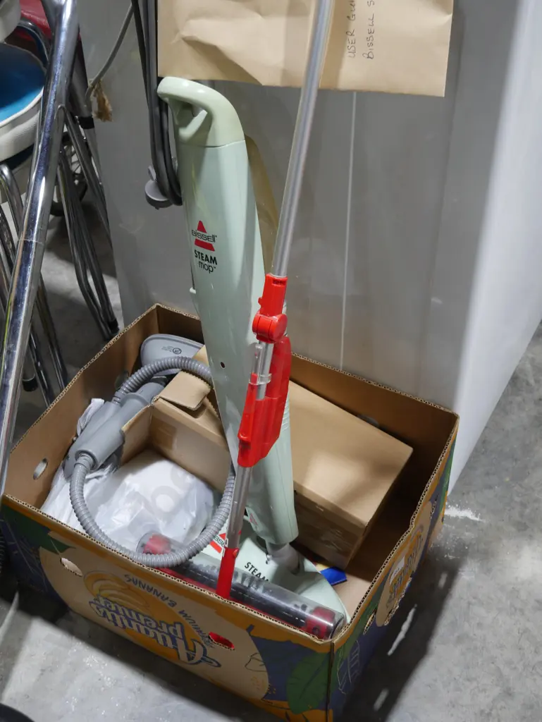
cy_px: 361
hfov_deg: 29.1
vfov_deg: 38.2
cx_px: 271
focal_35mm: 50
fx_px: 1043
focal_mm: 25
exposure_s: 1/60
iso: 500
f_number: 5.3
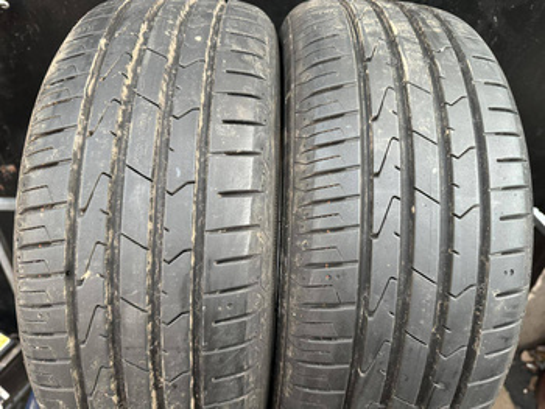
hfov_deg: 71.6
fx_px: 378
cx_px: 272
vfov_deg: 56.9
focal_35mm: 24
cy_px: 204
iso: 320
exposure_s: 1/50
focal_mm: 6.86
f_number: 1.78
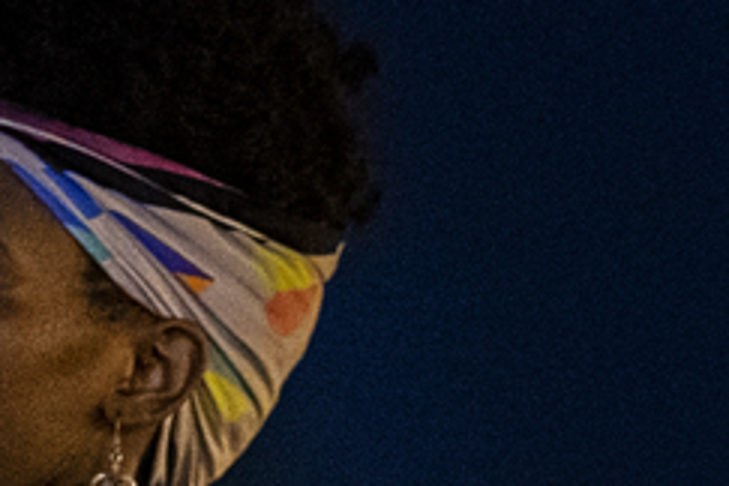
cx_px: 408
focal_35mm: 553
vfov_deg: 2.5
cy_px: 1017
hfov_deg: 3.7
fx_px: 11197
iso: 2500
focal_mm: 85
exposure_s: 1/100
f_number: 1.8
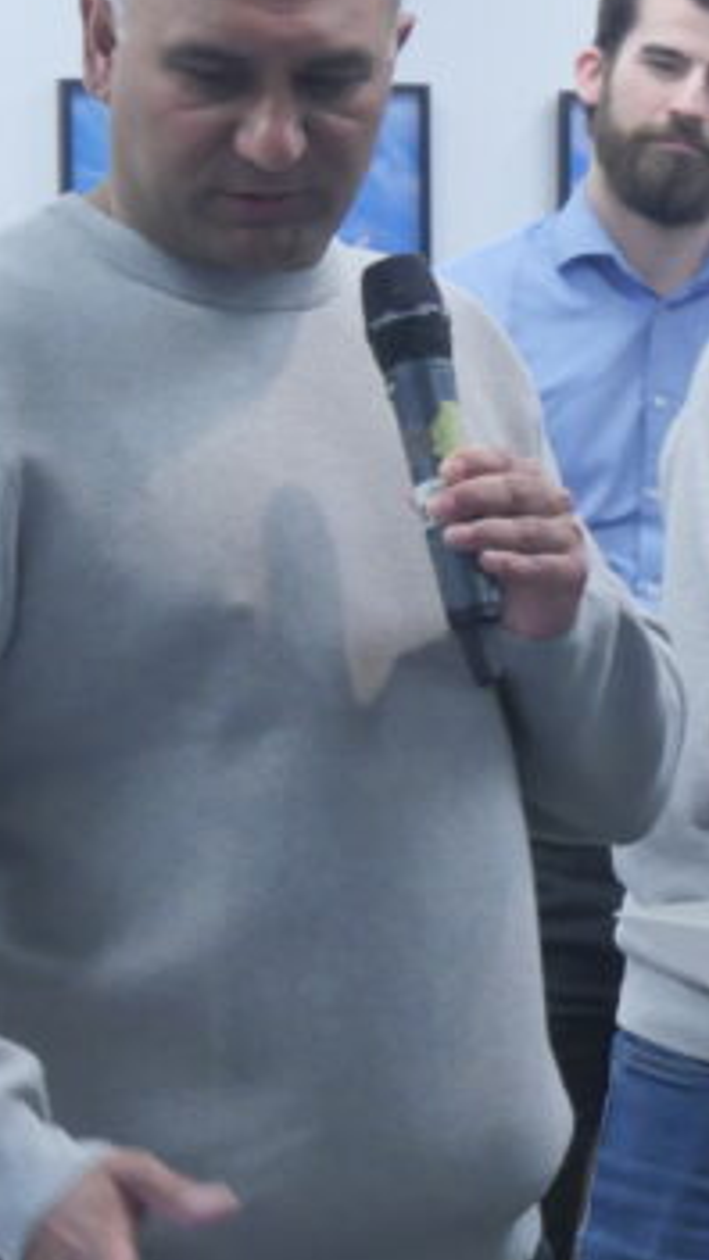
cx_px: 1228
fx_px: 5515
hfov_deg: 7.2
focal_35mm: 165
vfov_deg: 13.0
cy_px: 659
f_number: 5.3
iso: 1600
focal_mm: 26
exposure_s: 1/60
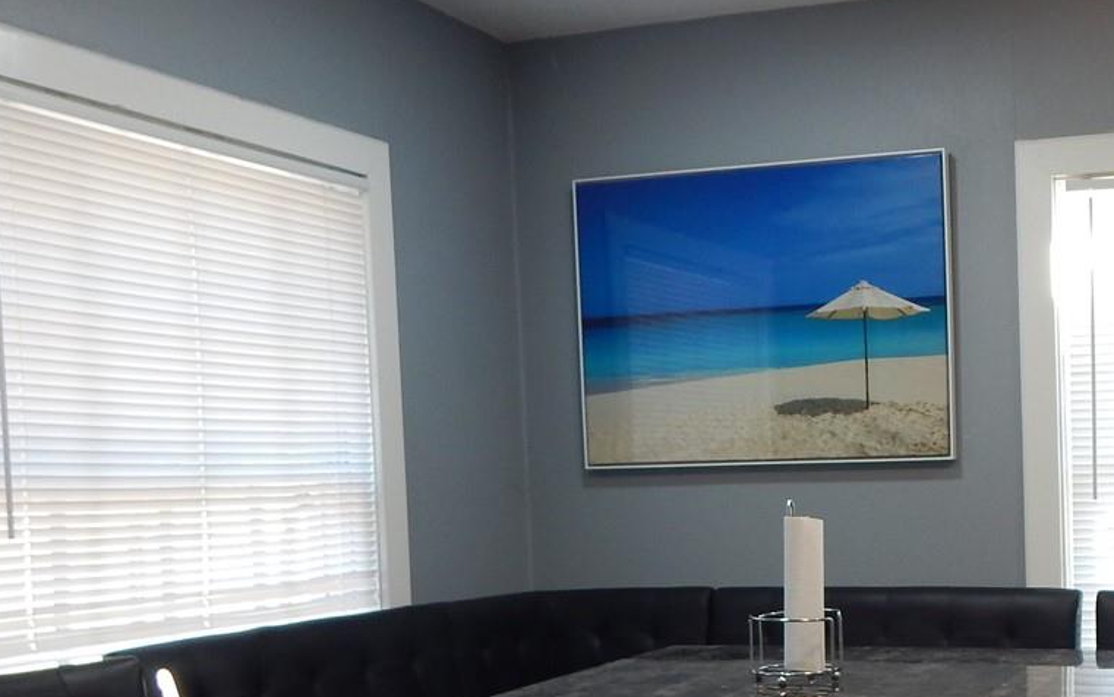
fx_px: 1488
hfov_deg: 39.1
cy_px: 567
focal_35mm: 49
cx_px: 921
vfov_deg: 25.8
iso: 140
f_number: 3
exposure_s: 1/30
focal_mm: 4
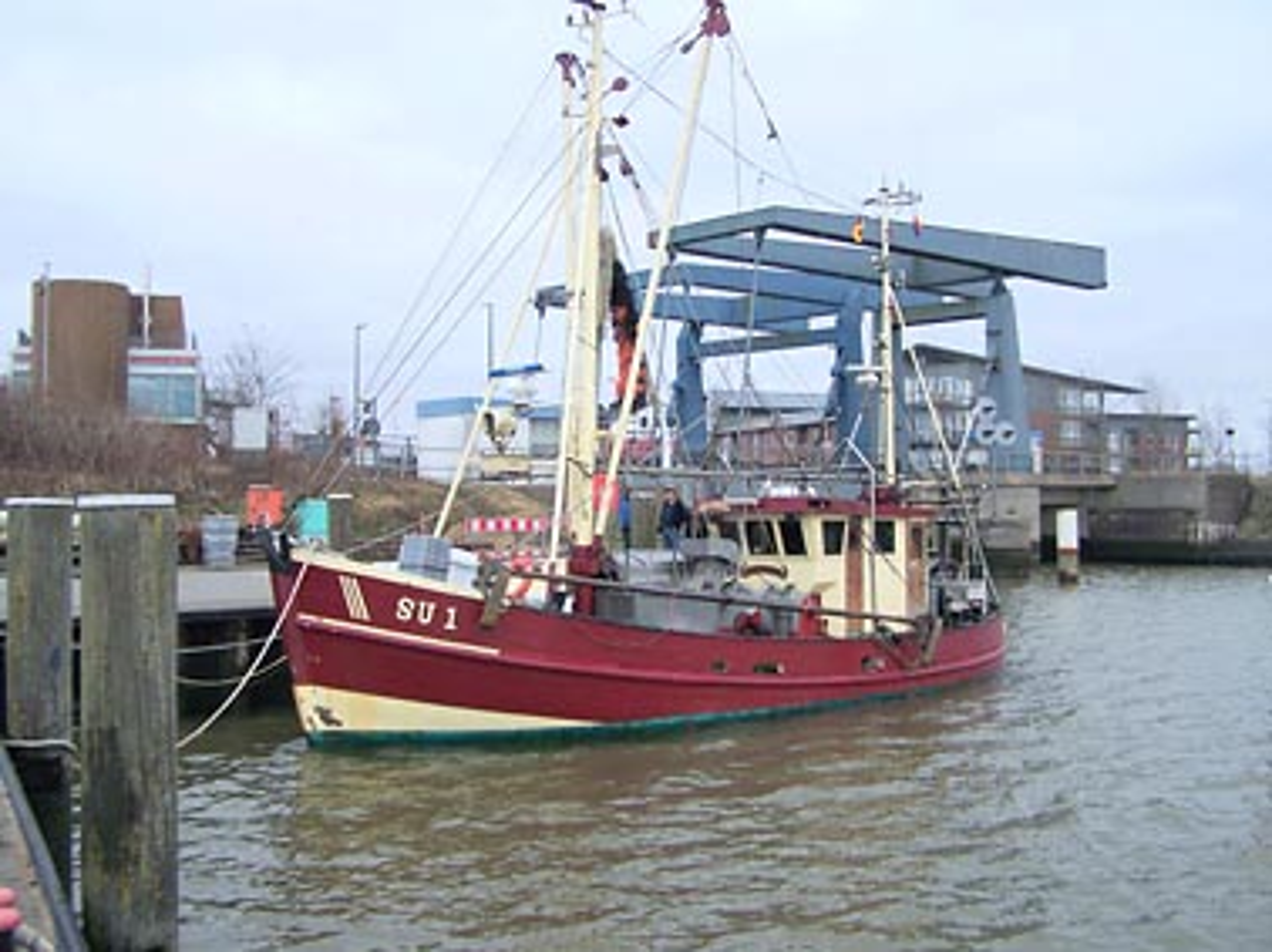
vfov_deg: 37.7
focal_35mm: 38
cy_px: 476
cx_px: 636
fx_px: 1395
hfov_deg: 49.0
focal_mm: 6.3
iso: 64
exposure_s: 1/250
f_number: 2.8
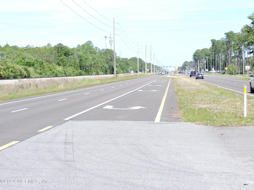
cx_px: 127
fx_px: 660
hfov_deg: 21.8
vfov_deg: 16.4
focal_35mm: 90
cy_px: 95
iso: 100
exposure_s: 1/320
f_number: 4.1
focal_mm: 16.1
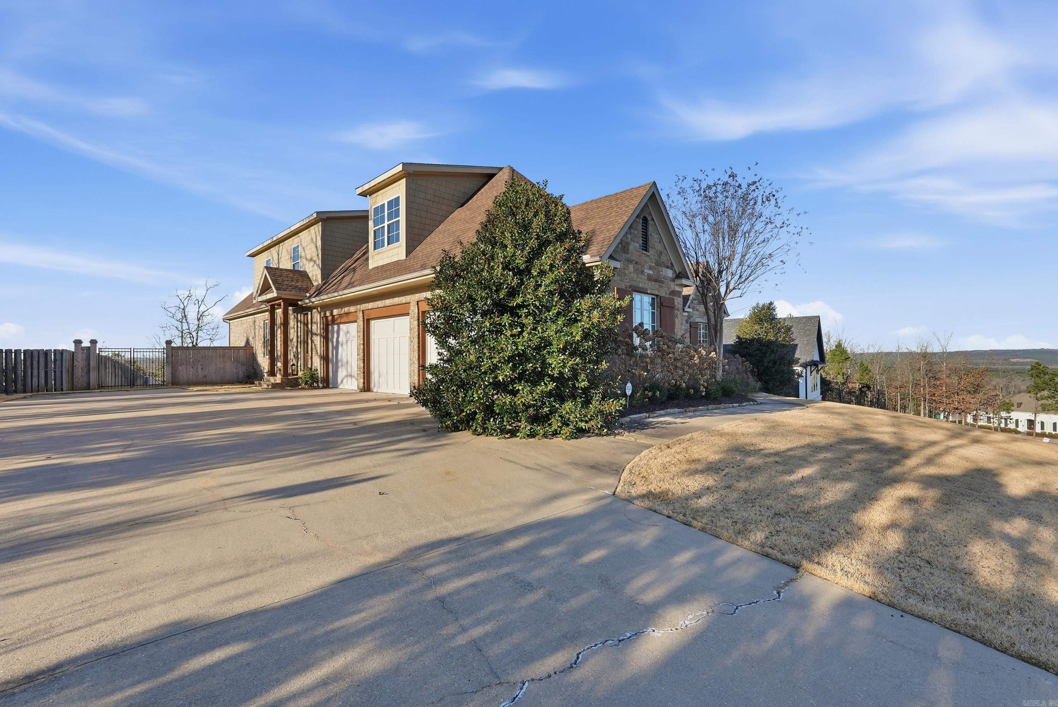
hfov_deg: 96.7
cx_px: 529
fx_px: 470
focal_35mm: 16
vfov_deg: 73.8
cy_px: 354
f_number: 9
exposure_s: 1/640
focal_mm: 16
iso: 250
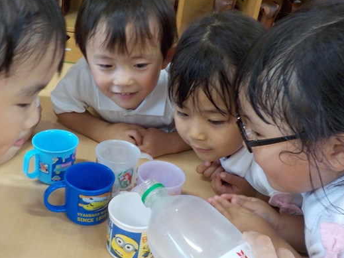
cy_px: 117
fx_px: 368
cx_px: 136
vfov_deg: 38.6
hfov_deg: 49.8
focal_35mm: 37
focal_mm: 4.1
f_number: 3.3
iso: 320
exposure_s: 1/30
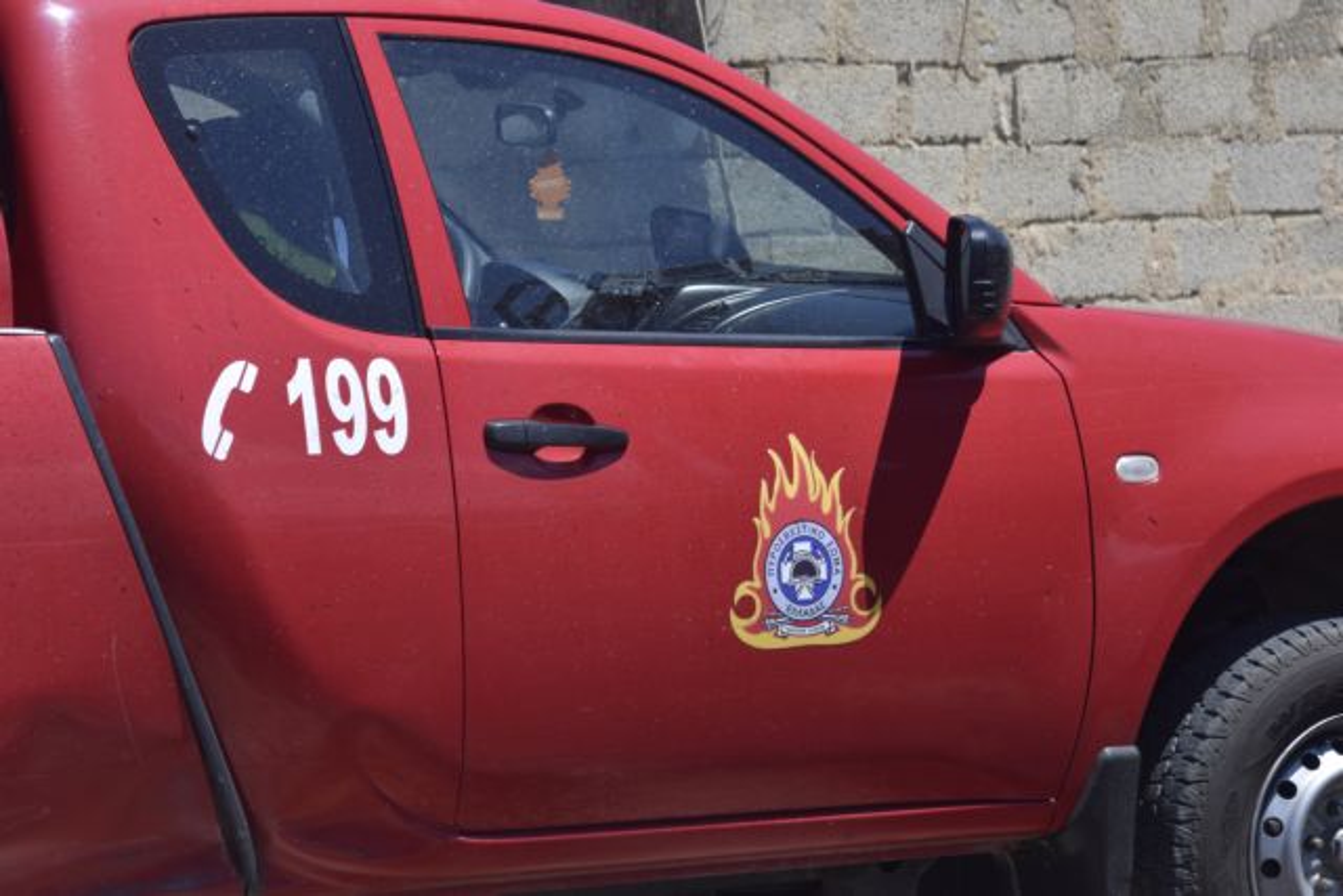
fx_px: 6996
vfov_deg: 7.3
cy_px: 448
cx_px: 672
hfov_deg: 11.0
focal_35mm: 188
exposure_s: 1/400
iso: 100
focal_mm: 125
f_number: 5.6
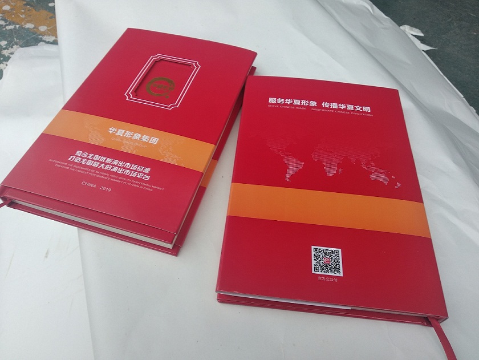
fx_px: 360
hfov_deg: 67.3
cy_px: 180
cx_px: 240
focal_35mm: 26
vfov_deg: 53.1
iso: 160
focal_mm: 3.81
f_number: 2.2
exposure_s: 1/50
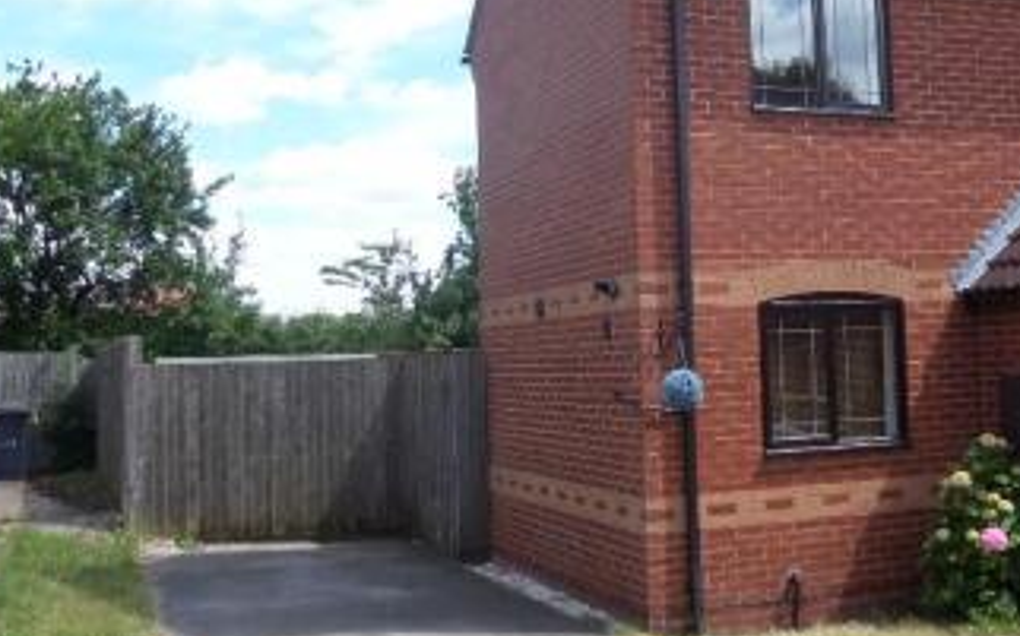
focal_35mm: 46
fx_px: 1278
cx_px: 727
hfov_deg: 42.5
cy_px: 210
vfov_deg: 27.8
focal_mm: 4
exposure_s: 1/350
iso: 80
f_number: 3.2
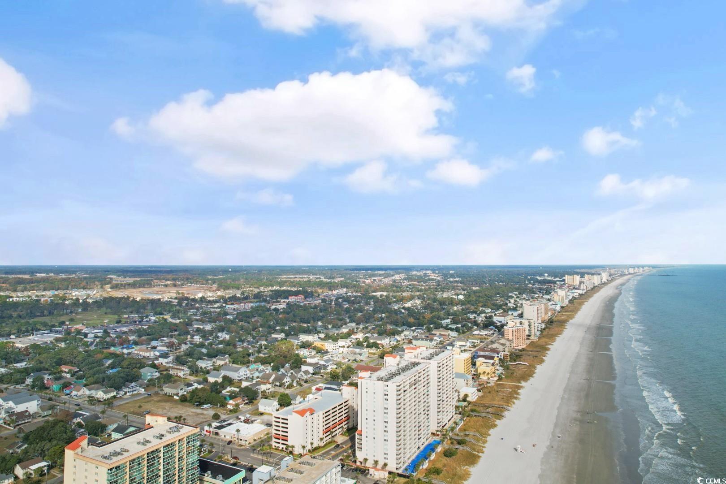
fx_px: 444
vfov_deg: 57.2
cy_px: 242
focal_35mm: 22
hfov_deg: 78.6
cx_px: 363
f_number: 2.8
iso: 100
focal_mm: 8.38
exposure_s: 1/350
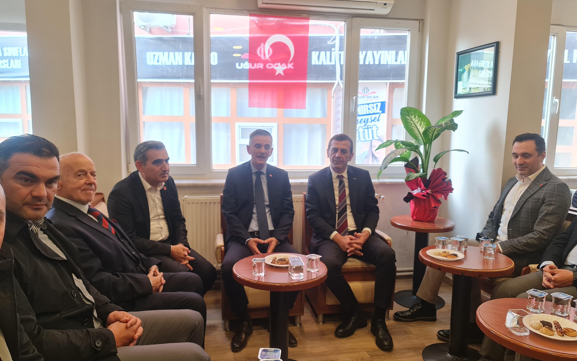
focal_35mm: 27
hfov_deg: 68.4
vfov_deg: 46.0
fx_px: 425
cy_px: 180
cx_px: 284
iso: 125
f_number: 1.8
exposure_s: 1/100
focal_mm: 7
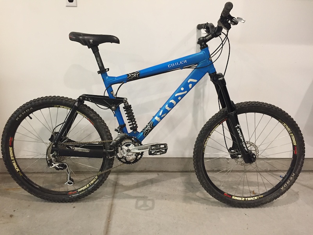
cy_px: 118
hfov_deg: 61.7
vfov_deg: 48.2
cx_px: 156
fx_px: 262
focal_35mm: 29
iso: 160
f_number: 2.2
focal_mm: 4.15
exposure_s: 1/30
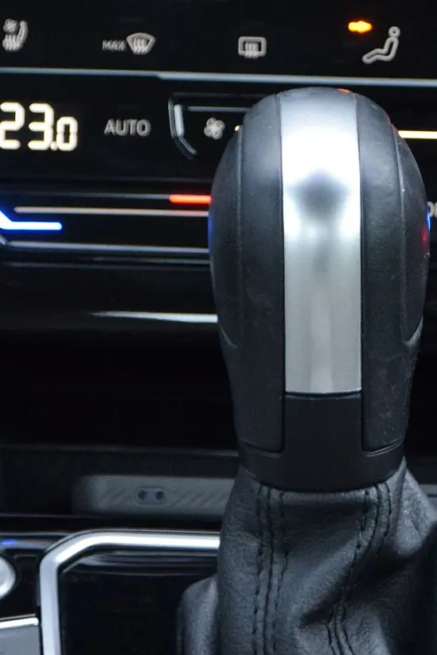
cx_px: 427
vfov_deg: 6.3
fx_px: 5920
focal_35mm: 325
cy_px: 103
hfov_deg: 4.2
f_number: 5
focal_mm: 62
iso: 1400
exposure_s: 1/100
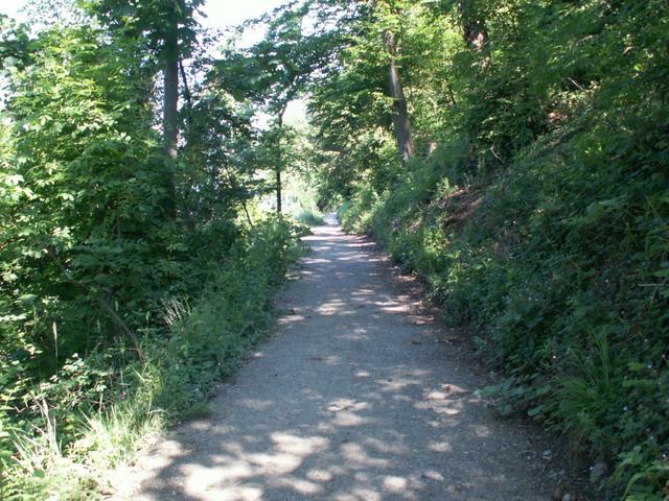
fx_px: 676
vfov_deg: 40.7
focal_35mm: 35
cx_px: 334
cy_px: 250
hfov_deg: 52.6
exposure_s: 1/50
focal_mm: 5.86
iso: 50
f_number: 2.8
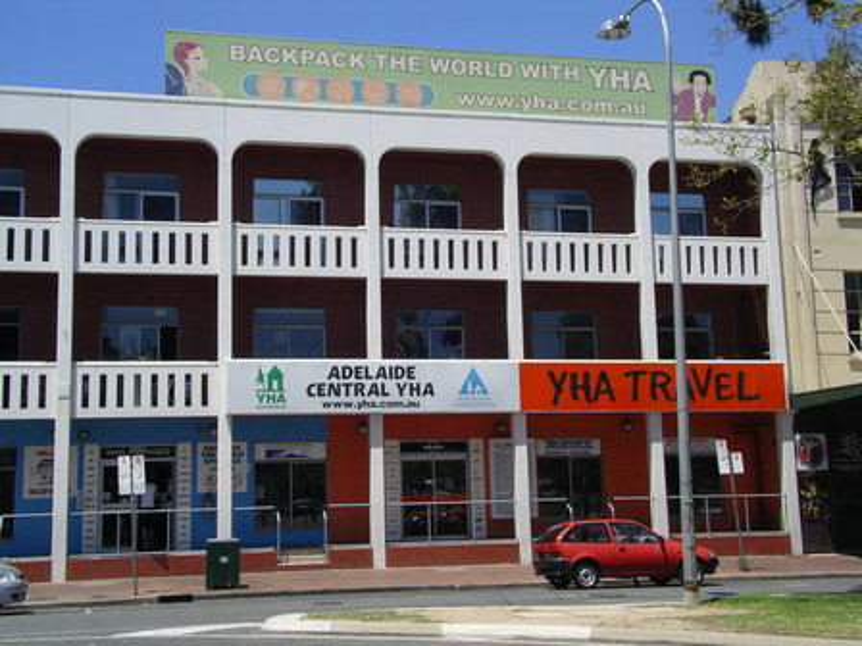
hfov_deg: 39.7
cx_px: 431
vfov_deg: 30.3
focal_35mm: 48
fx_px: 1195
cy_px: 323
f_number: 7.5
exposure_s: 1/160
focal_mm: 7.5
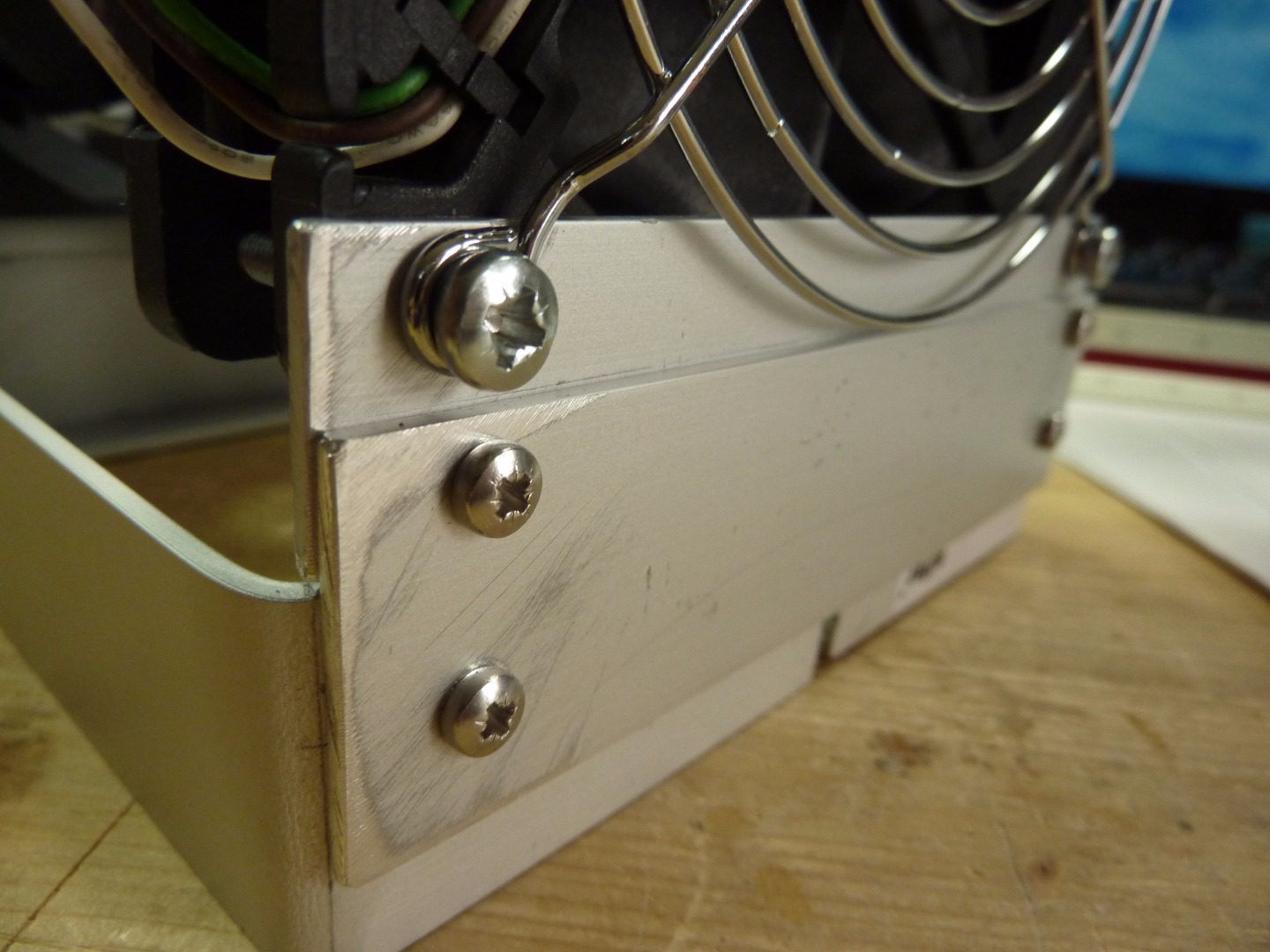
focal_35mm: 25
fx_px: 917
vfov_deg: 54.9
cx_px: 635
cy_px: 476
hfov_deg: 69.4
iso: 250
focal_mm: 4.1
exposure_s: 1/30
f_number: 3.3
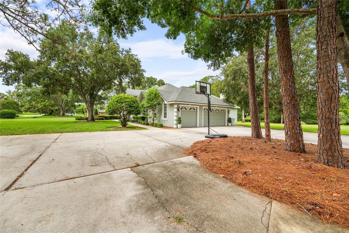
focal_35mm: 14
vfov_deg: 81.2
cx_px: 174
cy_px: 116
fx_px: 136
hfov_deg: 104.2
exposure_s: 1/80
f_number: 6.3
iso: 250
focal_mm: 14
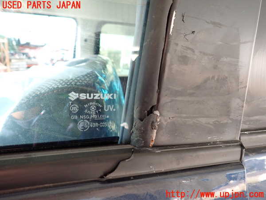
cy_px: 100
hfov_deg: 69.4
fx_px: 192
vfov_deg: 54.9
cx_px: 133
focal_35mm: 25
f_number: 2
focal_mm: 4.5
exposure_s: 1/100
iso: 200
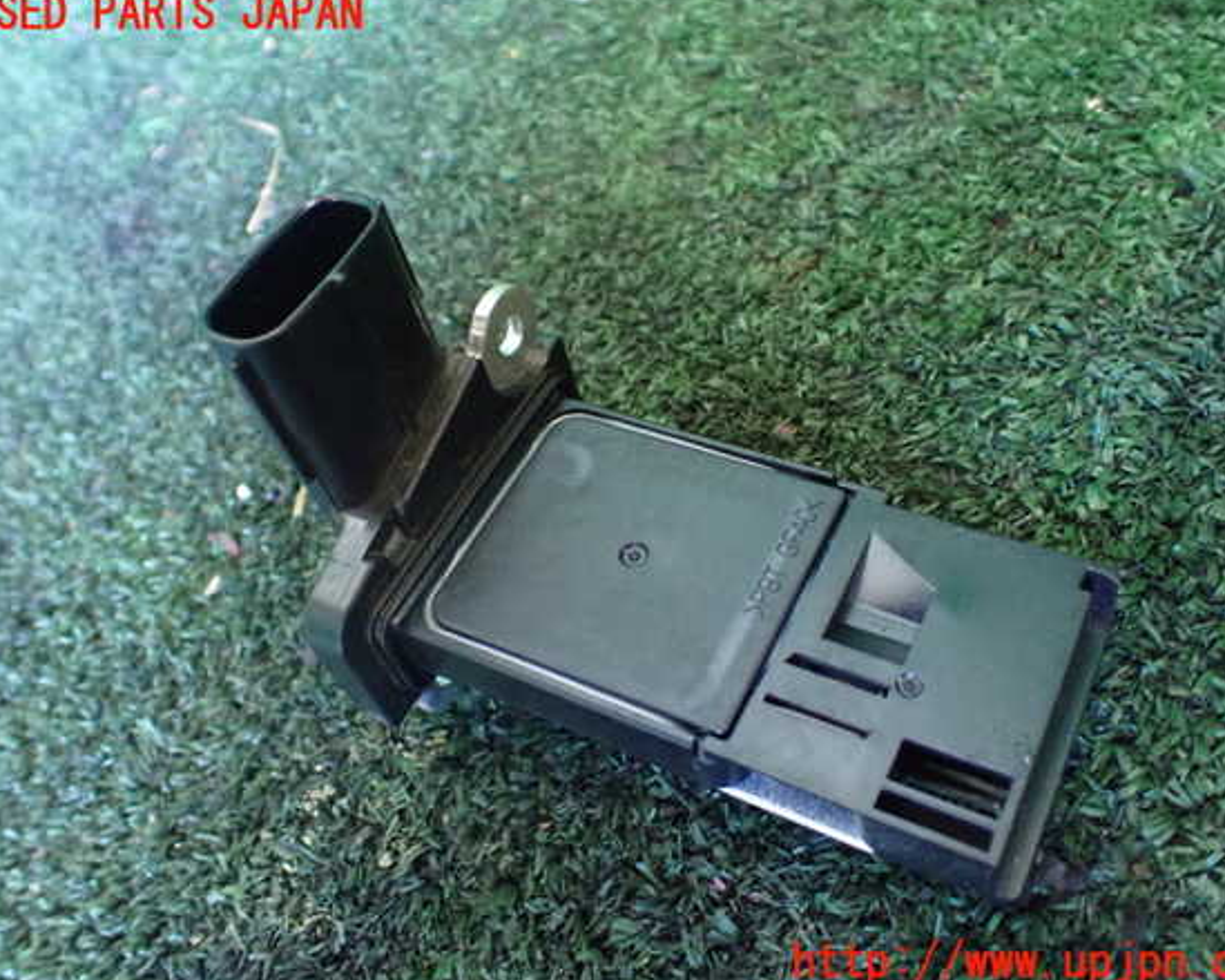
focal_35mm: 32
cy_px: 489
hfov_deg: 55.7
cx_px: 627
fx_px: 1160
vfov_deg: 45.8
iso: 1250
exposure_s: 1/30
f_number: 2.3
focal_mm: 5.4
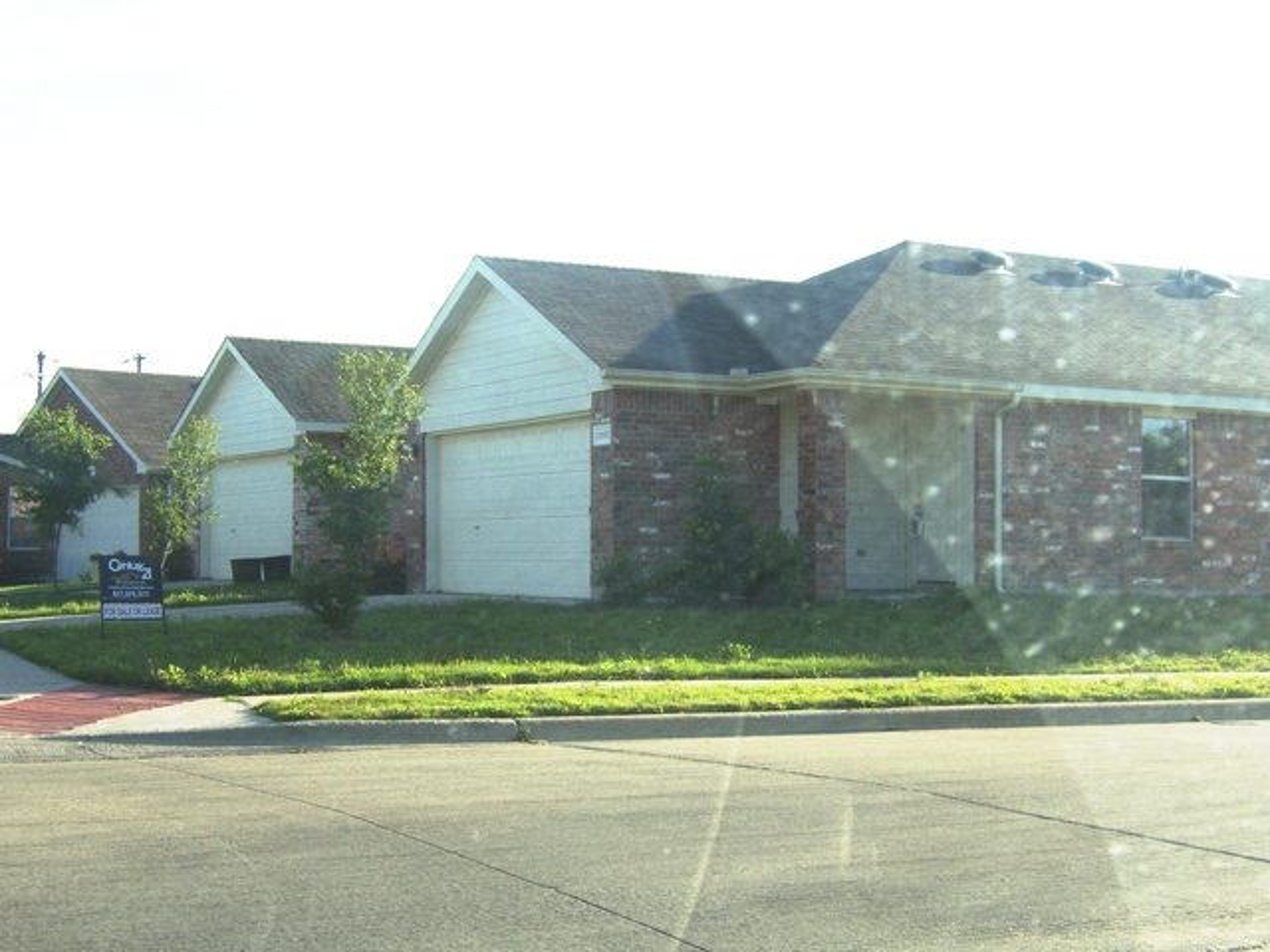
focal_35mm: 46
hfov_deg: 41.2
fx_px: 1688
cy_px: 476
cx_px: 635
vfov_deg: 31.5
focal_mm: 11.93
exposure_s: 1/176
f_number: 8
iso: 71
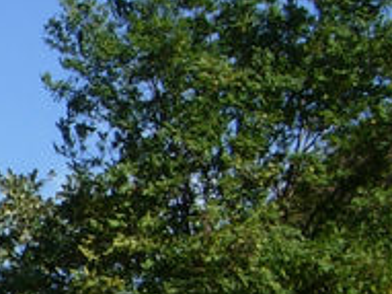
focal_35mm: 226
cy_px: 278
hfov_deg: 8.4
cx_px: -355
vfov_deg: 6.6
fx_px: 2558
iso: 50
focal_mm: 7.5
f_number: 6.1
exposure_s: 1/271
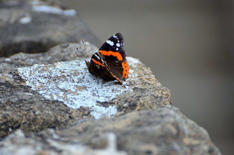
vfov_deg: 3.0
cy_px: 78
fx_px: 2918
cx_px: 117
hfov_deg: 4.6
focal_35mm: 450
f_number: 5.6
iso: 250
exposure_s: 1/500
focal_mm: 300
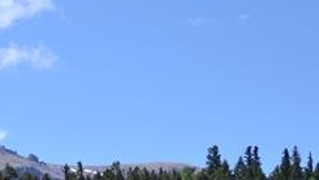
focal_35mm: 361
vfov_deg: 3.3
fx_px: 3056
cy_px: 326
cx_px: -117
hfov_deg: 5.9
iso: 100
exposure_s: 1/800
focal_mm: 55
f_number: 4
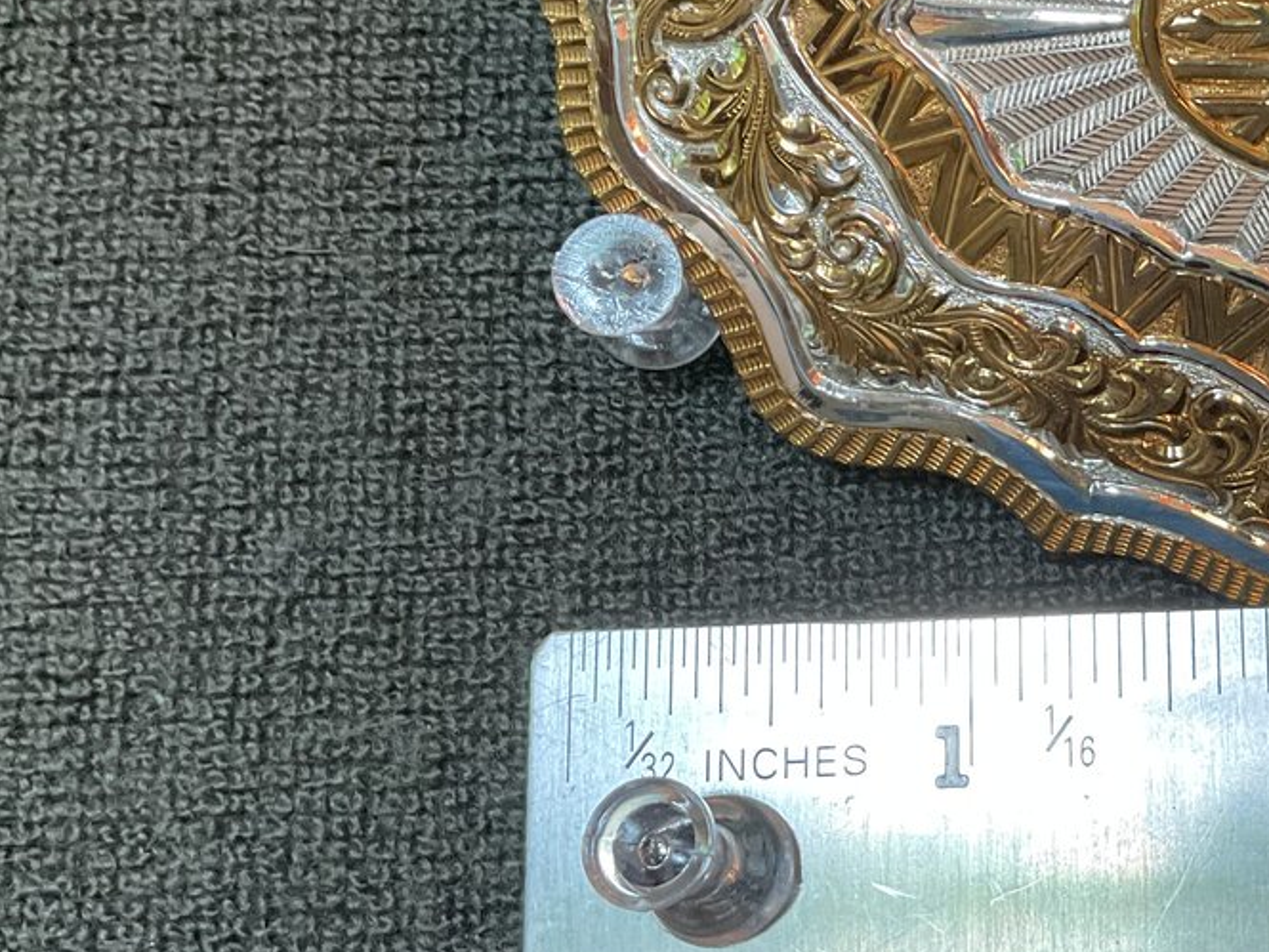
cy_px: 381
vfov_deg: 22.2
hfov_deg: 27.7
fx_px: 2420
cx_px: 1260
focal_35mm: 66
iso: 100
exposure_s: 1/60
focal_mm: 3
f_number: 1.8
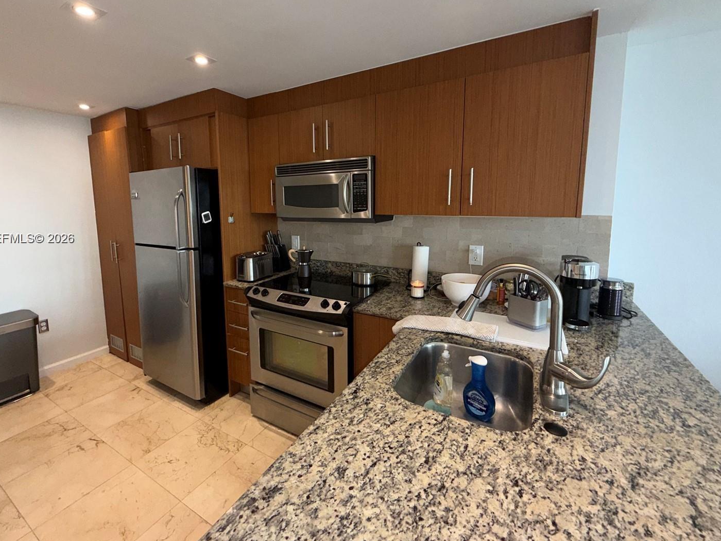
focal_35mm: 16
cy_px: 239
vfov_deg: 77.8
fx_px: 333
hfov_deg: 94.2
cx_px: 325
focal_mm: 2.22
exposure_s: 1/60
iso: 80
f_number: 2.2
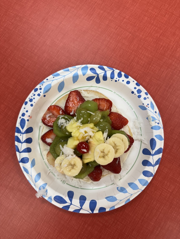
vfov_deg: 71.6
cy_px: 120
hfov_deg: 56.8
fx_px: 166
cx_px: 90
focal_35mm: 24
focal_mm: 6.76
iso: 160
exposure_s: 1/120
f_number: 1.78
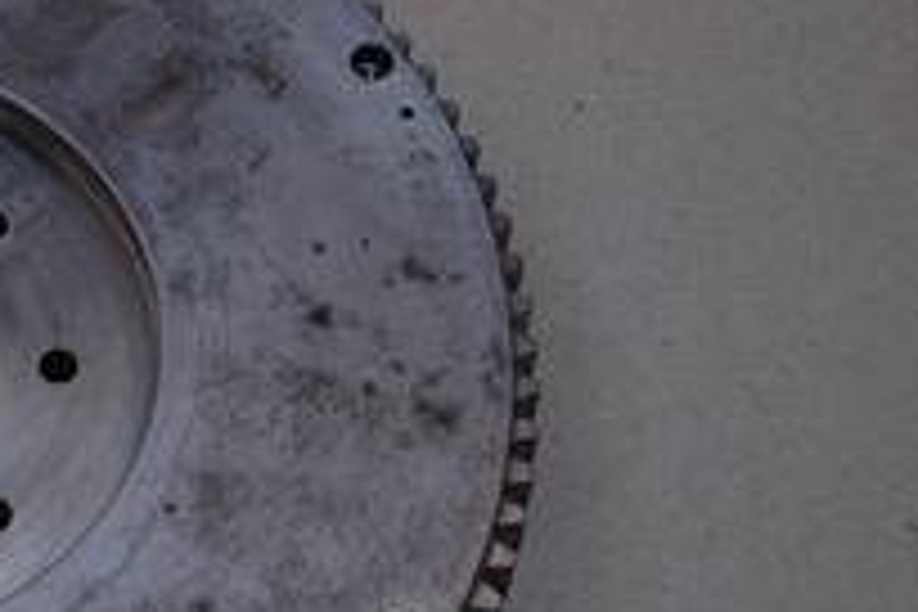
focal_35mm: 147
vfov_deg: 9.3
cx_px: -86
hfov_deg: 13.7
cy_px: 374
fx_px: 3748
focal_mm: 40
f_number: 5
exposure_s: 1/100
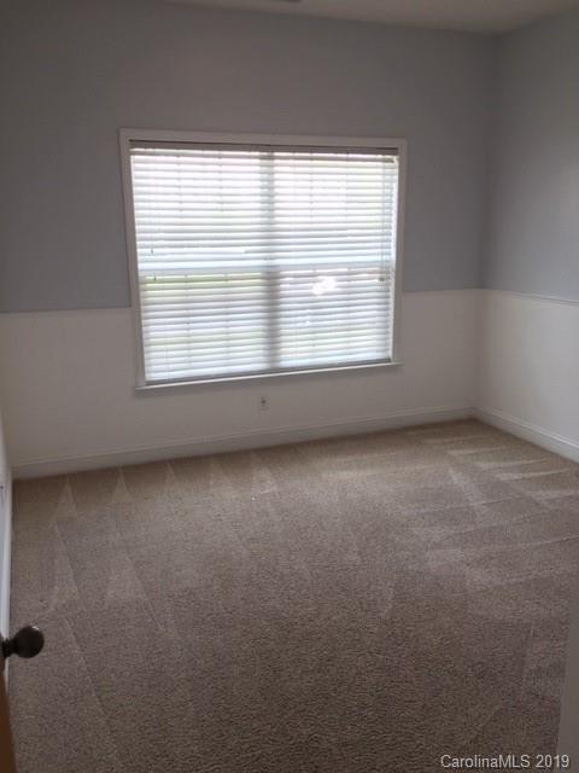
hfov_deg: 48.2
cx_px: 290
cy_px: 386
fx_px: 647
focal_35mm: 29
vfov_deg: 61.7
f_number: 2.2
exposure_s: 1/60
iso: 32
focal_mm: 4.15
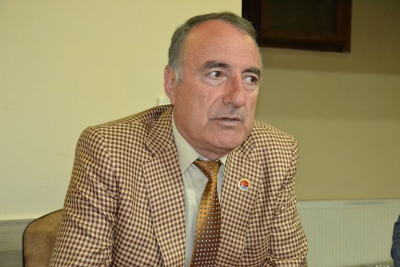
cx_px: 200
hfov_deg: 37.9
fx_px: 583
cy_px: 134
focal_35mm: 52
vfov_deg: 25.8
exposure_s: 1/60
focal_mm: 35
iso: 3200
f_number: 4.2
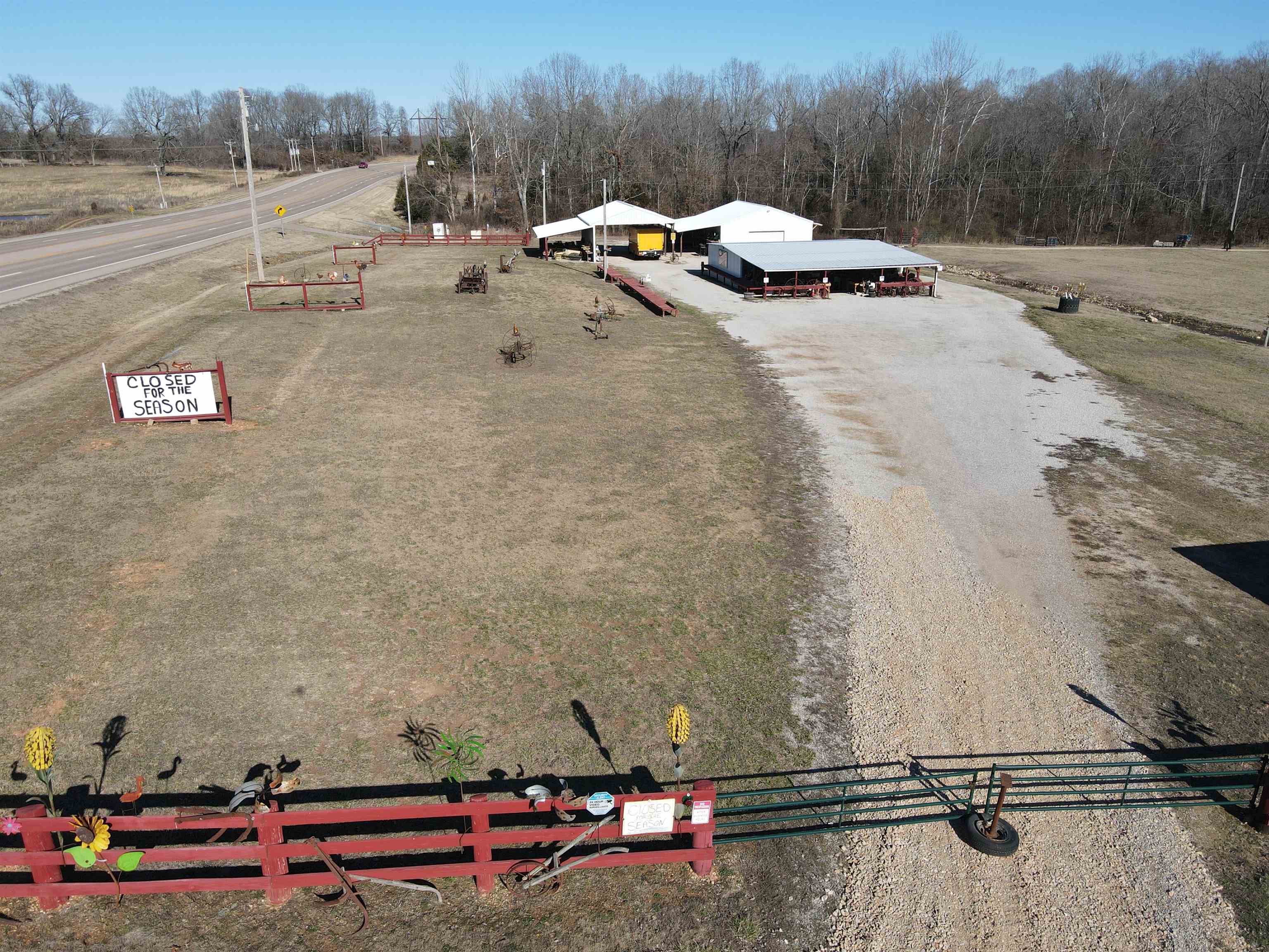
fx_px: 880
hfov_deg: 71.6
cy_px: 476
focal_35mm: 24
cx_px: 634
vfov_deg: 56.8
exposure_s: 1/725
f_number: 2.8
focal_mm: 4.5
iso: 100
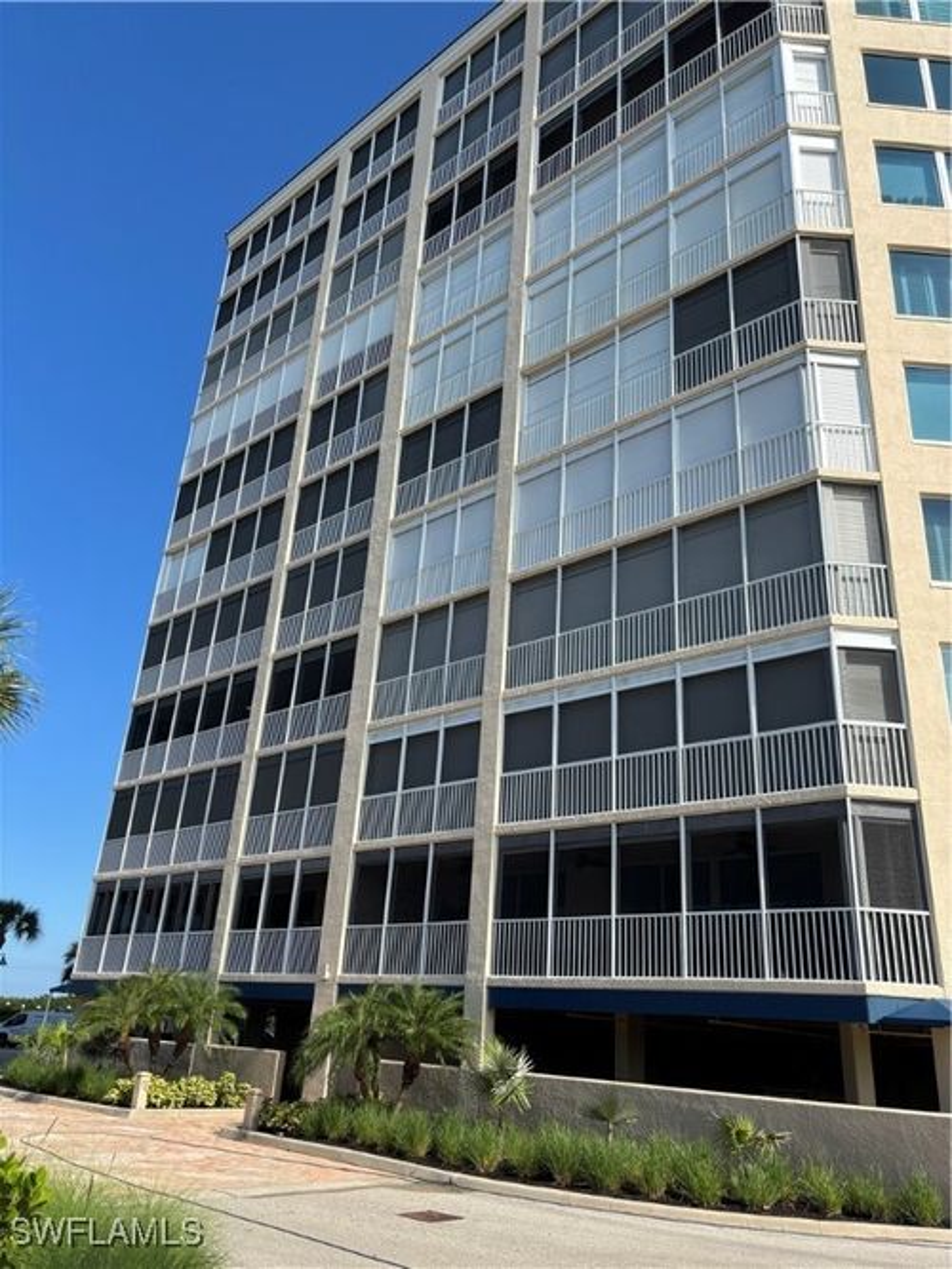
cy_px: 634
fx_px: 954
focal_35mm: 26
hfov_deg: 53.0
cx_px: 476
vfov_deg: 67.3
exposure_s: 1/2857
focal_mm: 5.96
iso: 50
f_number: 1.6
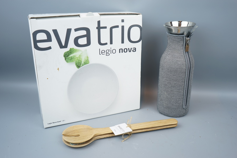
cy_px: 79
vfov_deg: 38.9
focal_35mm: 34
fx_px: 224
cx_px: 118
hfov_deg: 55.8
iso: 100
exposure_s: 1/60
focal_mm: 34
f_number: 4.5
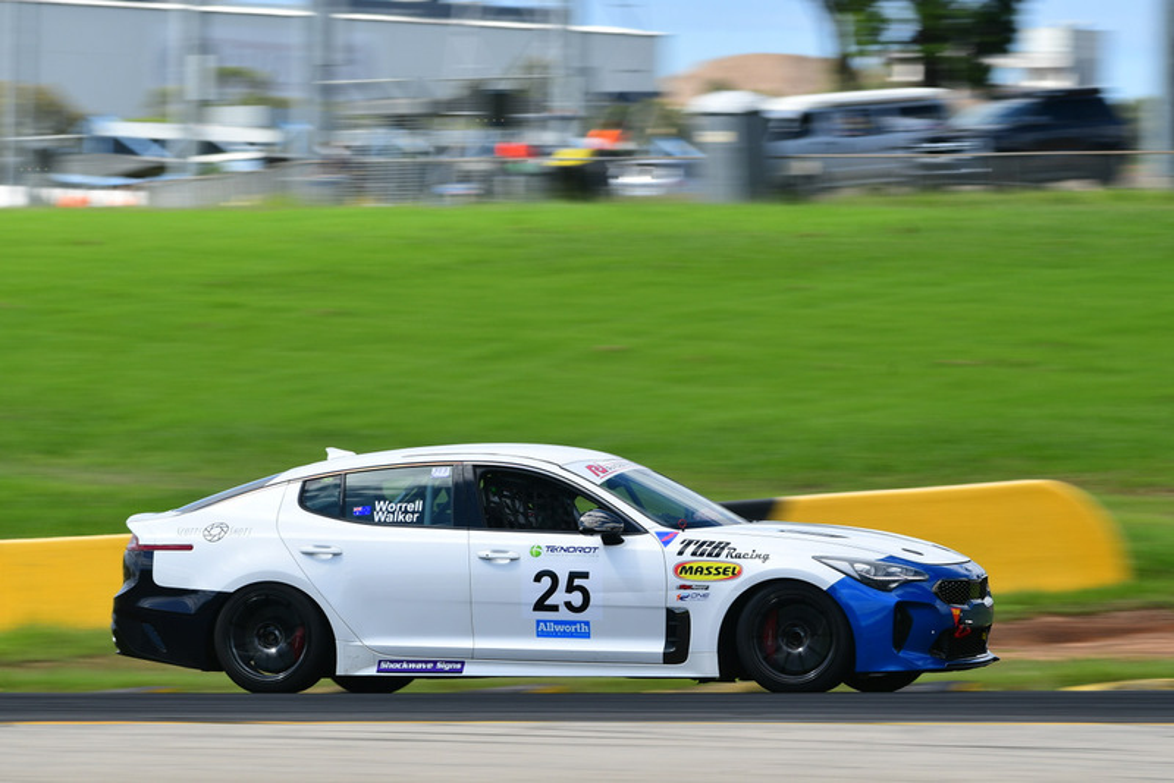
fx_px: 9786
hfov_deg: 6.9
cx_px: 587
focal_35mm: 300
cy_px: 392
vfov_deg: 4.6
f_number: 10
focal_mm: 200
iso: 100
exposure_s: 1/125
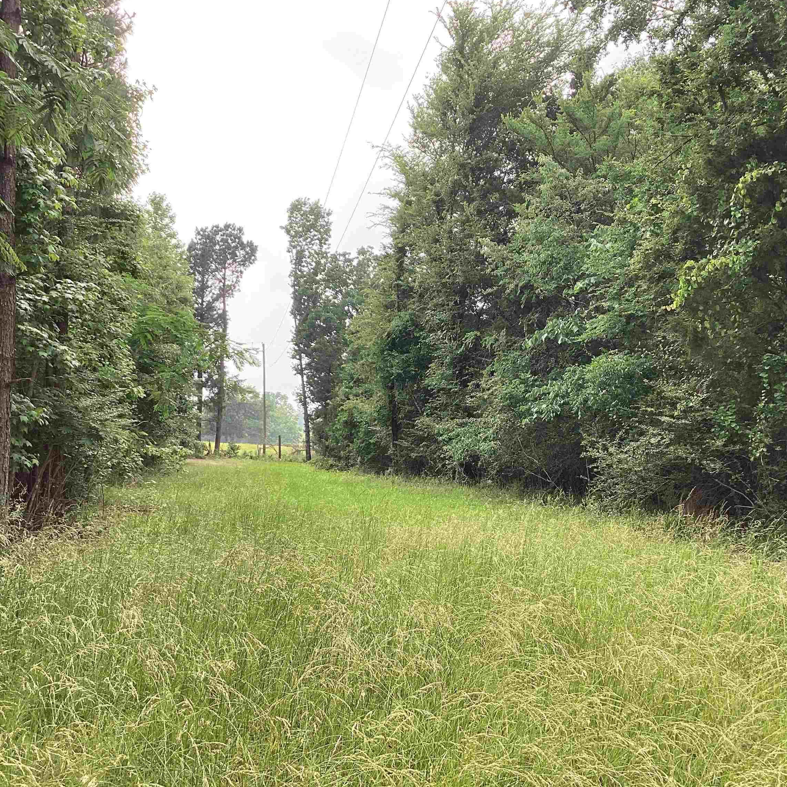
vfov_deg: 44.9
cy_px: 394
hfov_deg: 44.7
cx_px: 464
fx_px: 952
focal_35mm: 37
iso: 25
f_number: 2.4
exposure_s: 1/274
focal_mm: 3.3
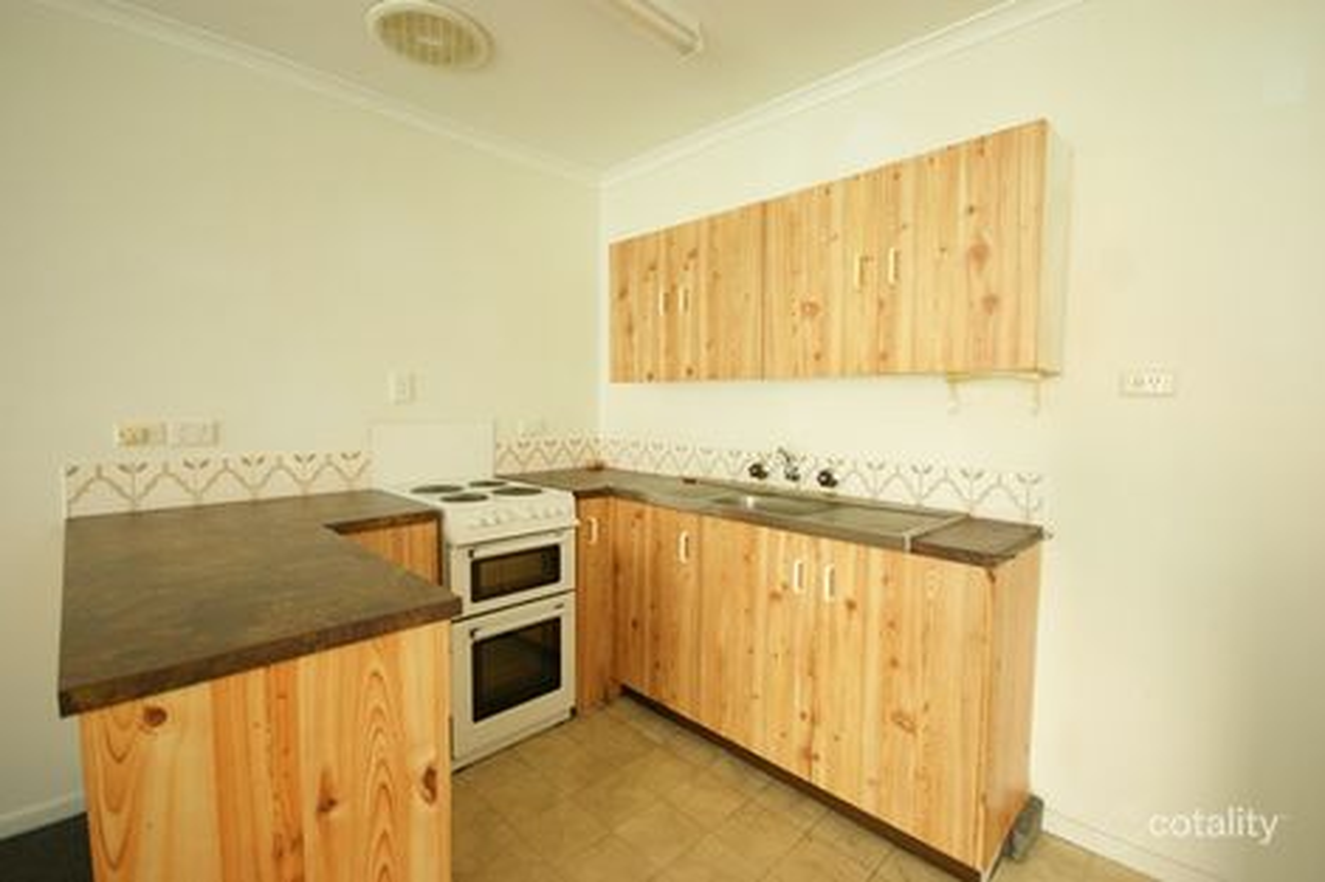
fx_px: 552
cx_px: 662
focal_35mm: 15
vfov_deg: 77.3
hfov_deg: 100.4
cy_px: 441
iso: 400
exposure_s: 1/20
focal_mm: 10
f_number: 4
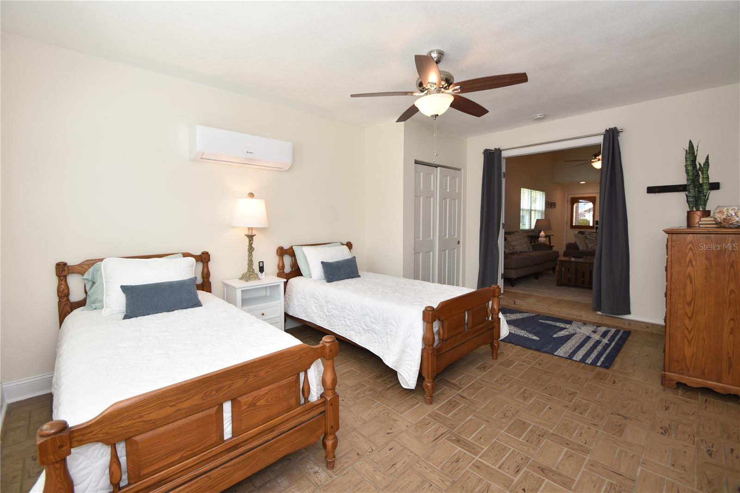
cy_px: 246
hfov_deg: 100.4
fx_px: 308
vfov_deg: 77.3
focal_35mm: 15
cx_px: 370
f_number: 5.6
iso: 200
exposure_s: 1/125
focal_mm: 10
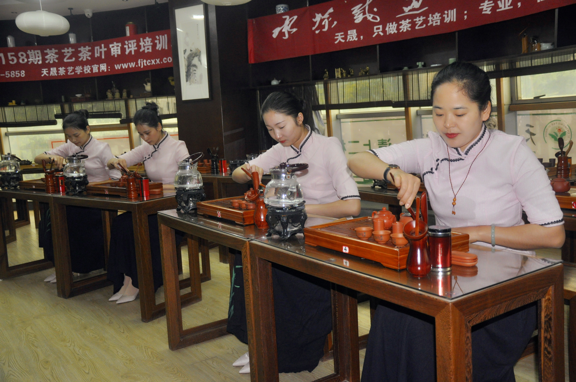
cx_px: 288
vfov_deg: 36.8
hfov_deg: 53.2
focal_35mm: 36
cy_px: 191
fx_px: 575
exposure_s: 1/60
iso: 800
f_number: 3.8
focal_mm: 24
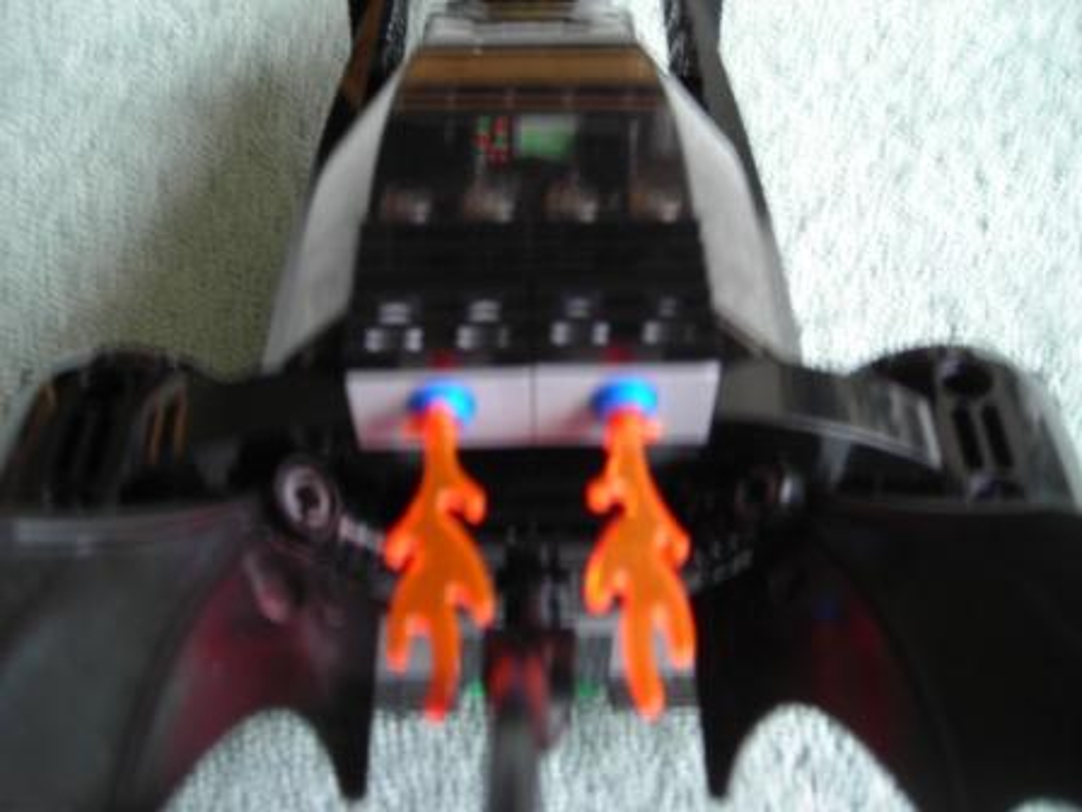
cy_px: 406
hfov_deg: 49.0
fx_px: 1188
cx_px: 541
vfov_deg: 37.7
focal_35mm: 38
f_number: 3.2
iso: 52
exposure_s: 1/4
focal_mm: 6.3
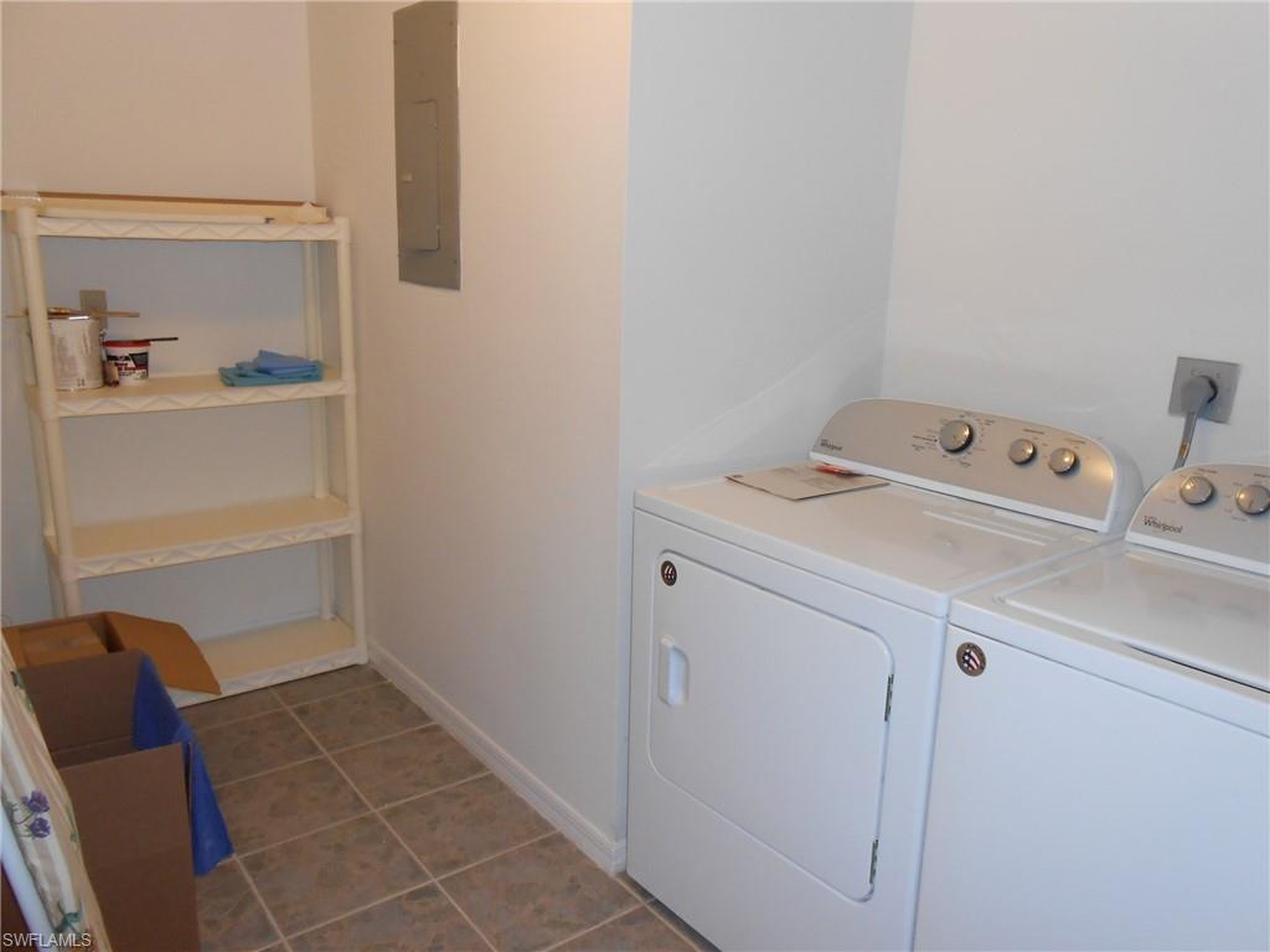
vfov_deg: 53.1
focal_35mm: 26
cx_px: 635
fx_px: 954
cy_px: 476
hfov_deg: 67.3
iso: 200
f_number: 3.5
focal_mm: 4.6
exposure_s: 1/25
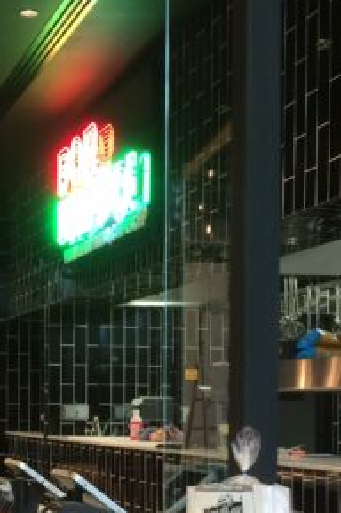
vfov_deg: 24.1
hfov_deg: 16.4
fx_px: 1182
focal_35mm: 83
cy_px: 415
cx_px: 128
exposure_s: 1/30
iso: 80
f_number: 2.2
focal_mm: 4.12
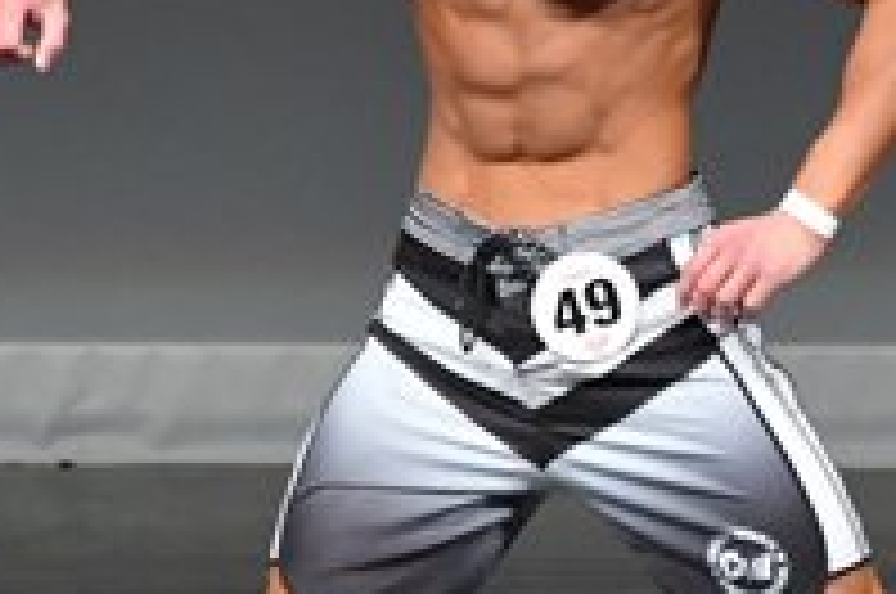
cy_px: 198
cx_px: 741
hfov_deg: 1.7
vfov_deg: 1.1
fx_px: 30514
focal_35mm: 1228
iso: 4000
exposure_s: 1/400
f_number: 5.6
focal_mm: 210
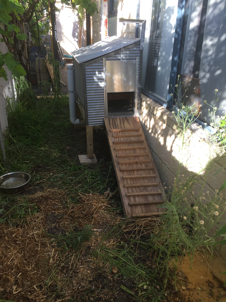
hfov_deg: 48.2
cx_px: 113
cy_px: 151
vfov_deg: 61.7
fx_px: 252
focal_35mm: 29
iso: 32
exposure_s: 1/231
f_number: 2.2
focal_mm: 4.15
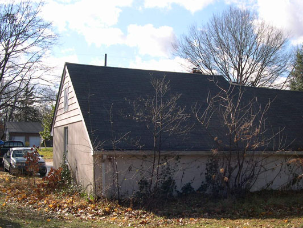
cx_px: 176
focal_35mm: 50
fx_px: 438
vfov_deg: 29.0
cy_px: 138
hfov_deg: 38.1
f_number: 7.6
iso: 100
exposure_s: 1/114
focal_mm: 8
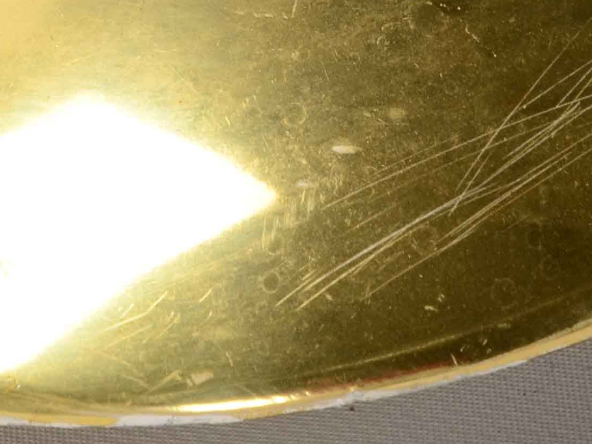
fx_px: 11565
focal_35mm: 676
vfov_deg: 2.2
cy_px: -338
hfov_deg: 2.9
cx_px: -31
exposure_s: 1/160
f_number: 16
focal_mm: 105
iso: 200
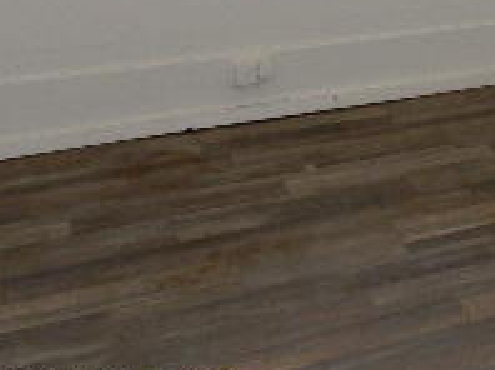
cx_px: 780
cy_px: -155
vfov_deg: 16.8
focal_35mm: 81
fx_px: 1157
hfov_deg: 20.1
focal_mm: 4.5
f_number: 3.7
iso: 200
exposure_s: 1/30
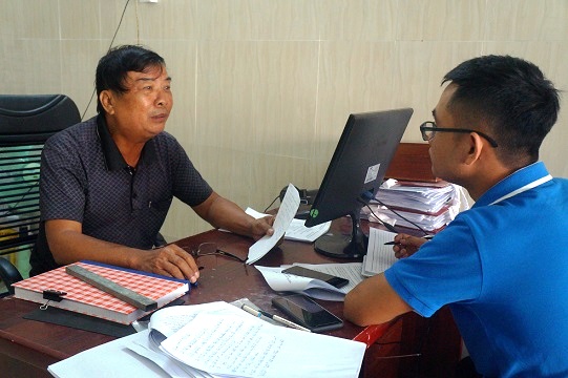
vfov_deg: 38.3
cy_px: 189
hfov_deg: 55.1
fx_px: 544
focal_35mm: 34
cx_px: 284
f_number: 5
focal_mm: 23
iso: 2500
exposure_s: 1/60
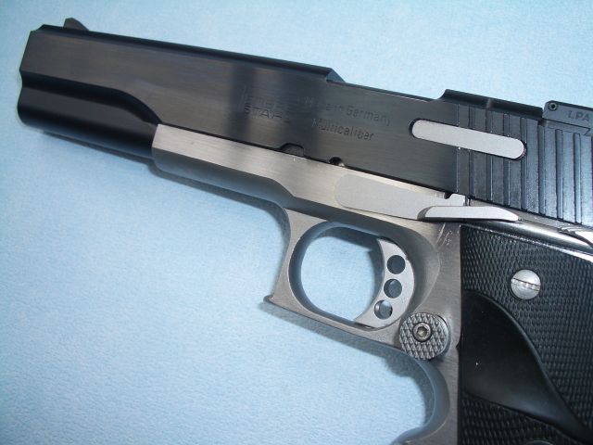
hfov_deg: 52.6
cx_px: 296
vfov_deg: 40.7
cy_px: 222
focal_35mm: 35
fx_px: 600
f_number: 4.3
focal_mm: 5.8
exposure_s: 1/60
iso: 80
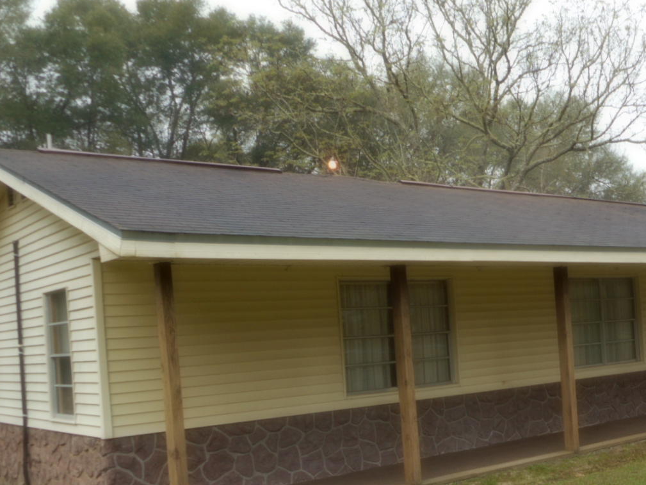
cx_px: 497
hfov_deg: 39.9
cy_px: 329
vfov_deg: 31.2
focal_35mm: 46
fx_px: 859
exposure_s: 1/50
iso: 80
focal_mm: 5.2
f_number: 4
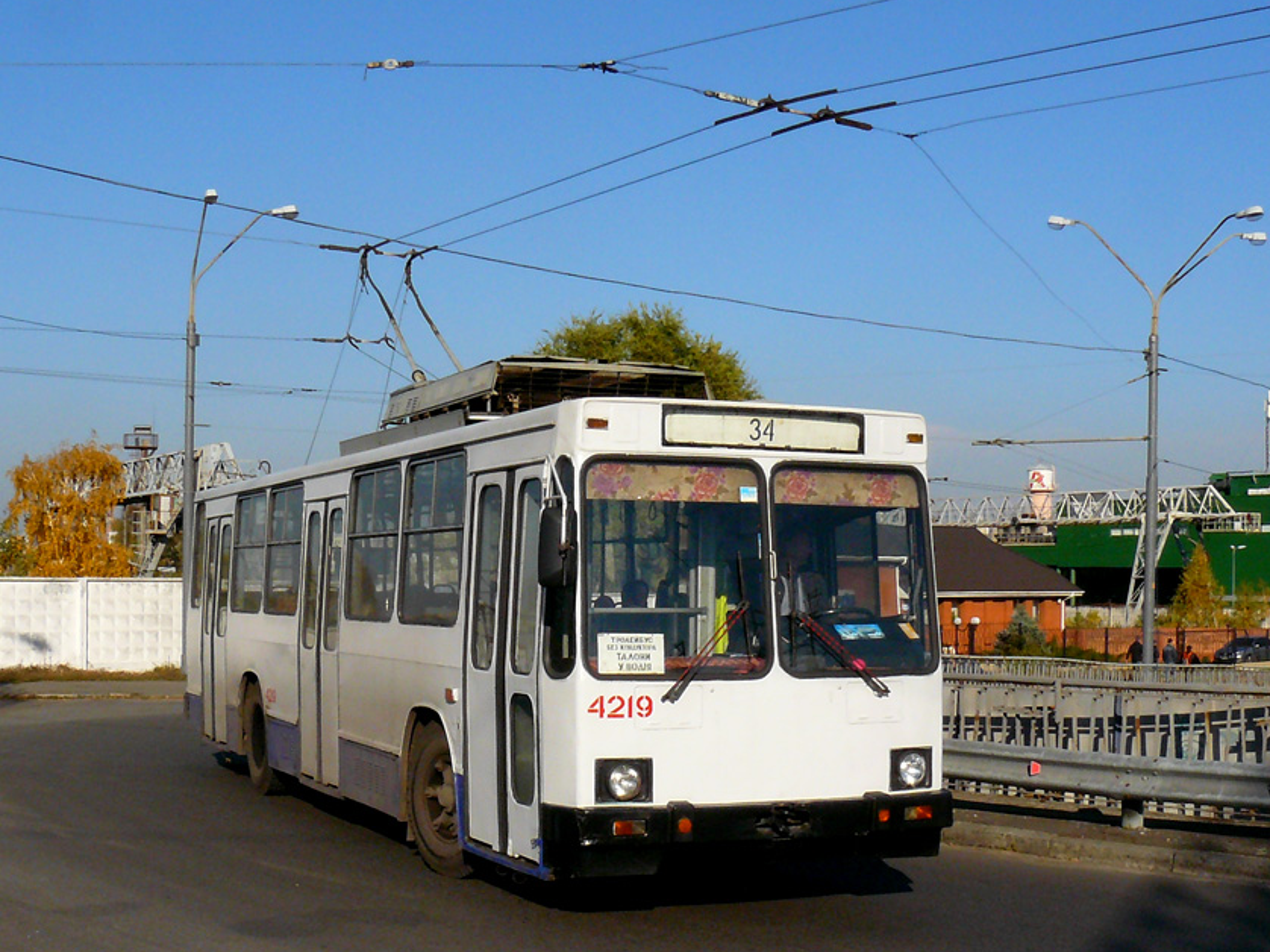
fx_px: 1614
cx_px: 594
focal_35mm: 44
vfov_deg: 32.8
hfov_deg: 42.9
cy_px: 523
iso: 200
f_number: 8
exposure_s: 1/500
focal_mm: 6
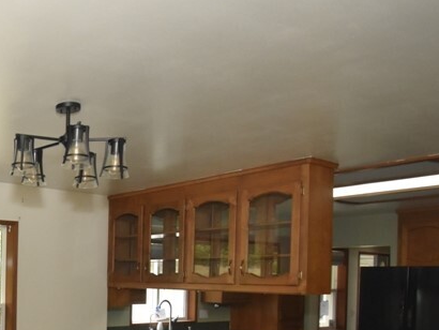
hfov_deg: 43.0
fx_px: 457
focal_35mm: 36
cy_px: 260
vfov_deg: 38.3
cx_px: -14
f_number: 4
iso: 1600
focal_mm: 10
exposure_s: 1/100
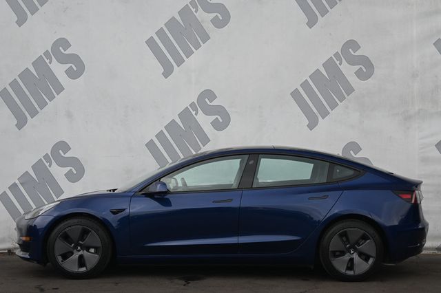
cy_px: 146
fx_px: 826
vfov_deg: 20.1
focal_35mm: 68
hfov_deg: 29.9
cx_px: 220
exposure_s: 1/250
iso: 220
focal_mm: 45
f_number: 6
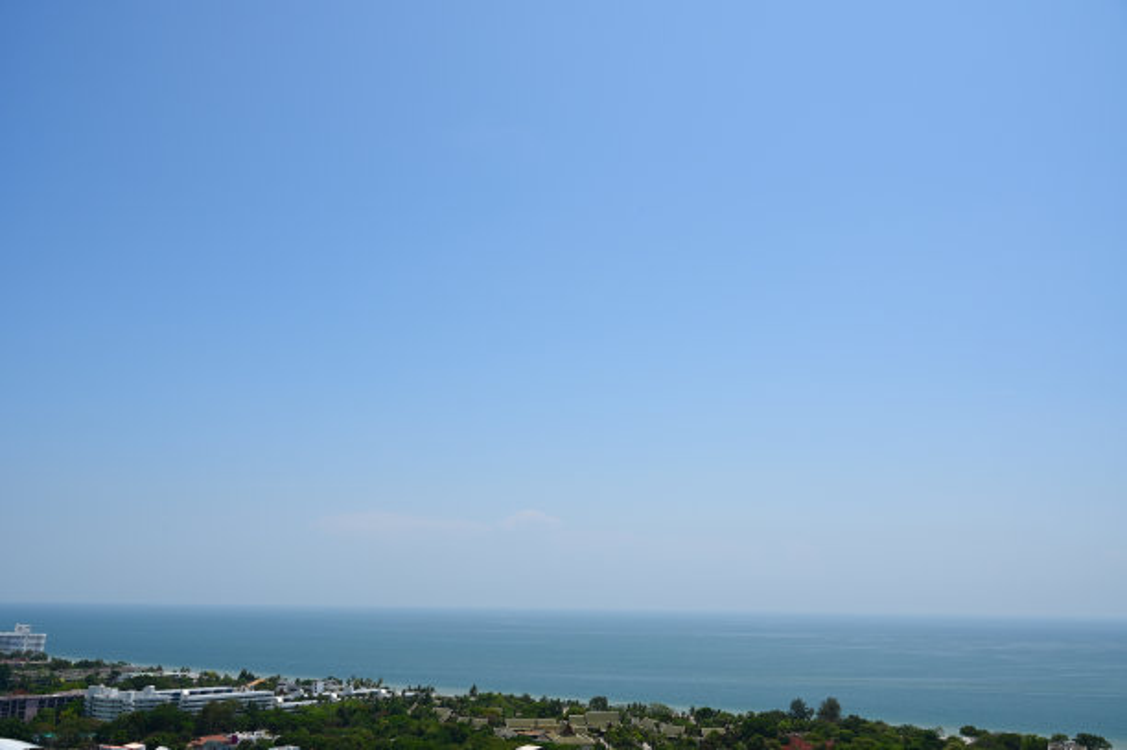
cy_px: 375
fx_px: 970
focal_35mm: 31
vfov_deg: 42.3
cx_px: 564
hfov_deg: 60.3
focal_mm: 31
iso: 100
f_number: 11
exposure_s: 1/250
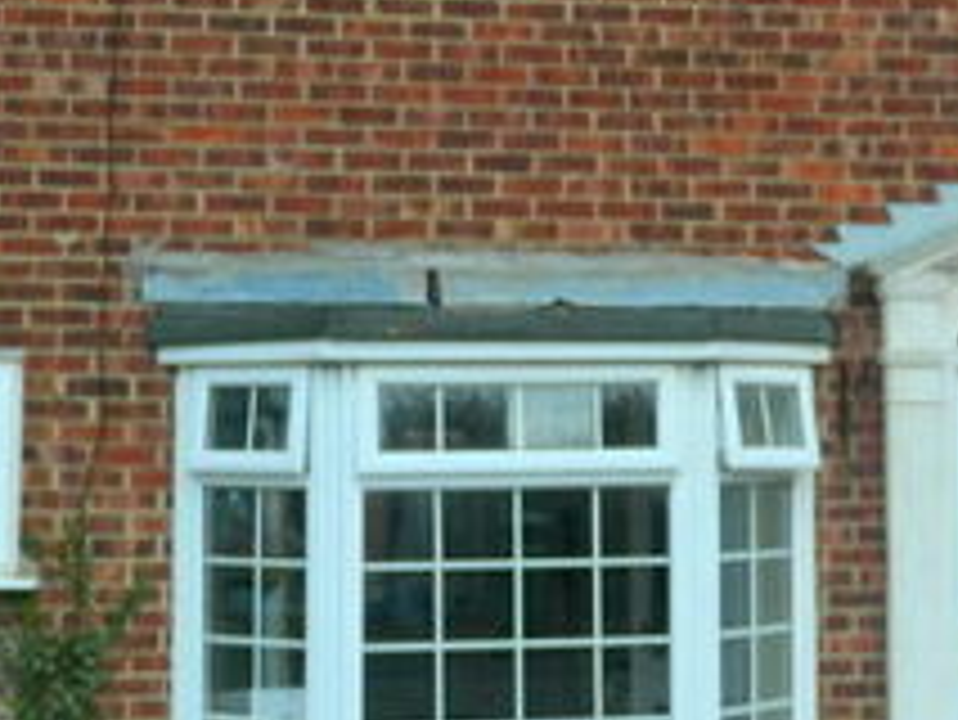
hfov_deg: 23.7
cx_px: 661
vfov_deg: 18.0
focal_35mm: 82
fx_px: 2271
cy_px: 322
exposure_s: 1/640
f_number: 3.1
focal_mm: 4.5
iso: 110
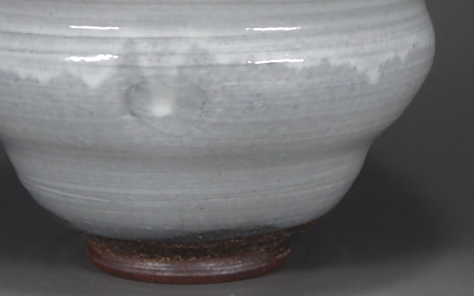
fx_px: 1769
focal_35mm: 137
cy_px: 75
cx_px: 197
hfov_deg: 15.3
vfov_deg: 9.5
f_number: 4.8
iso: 400
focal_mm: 13.7
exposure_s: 1/80
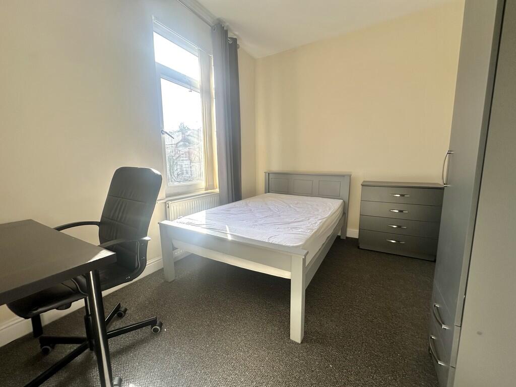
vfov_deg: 85.7
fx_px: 209
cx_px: 258
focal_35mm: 14
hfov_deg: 102.1
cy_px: 194
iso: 40
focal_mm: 2.22
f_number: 2.2
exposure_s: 1/201
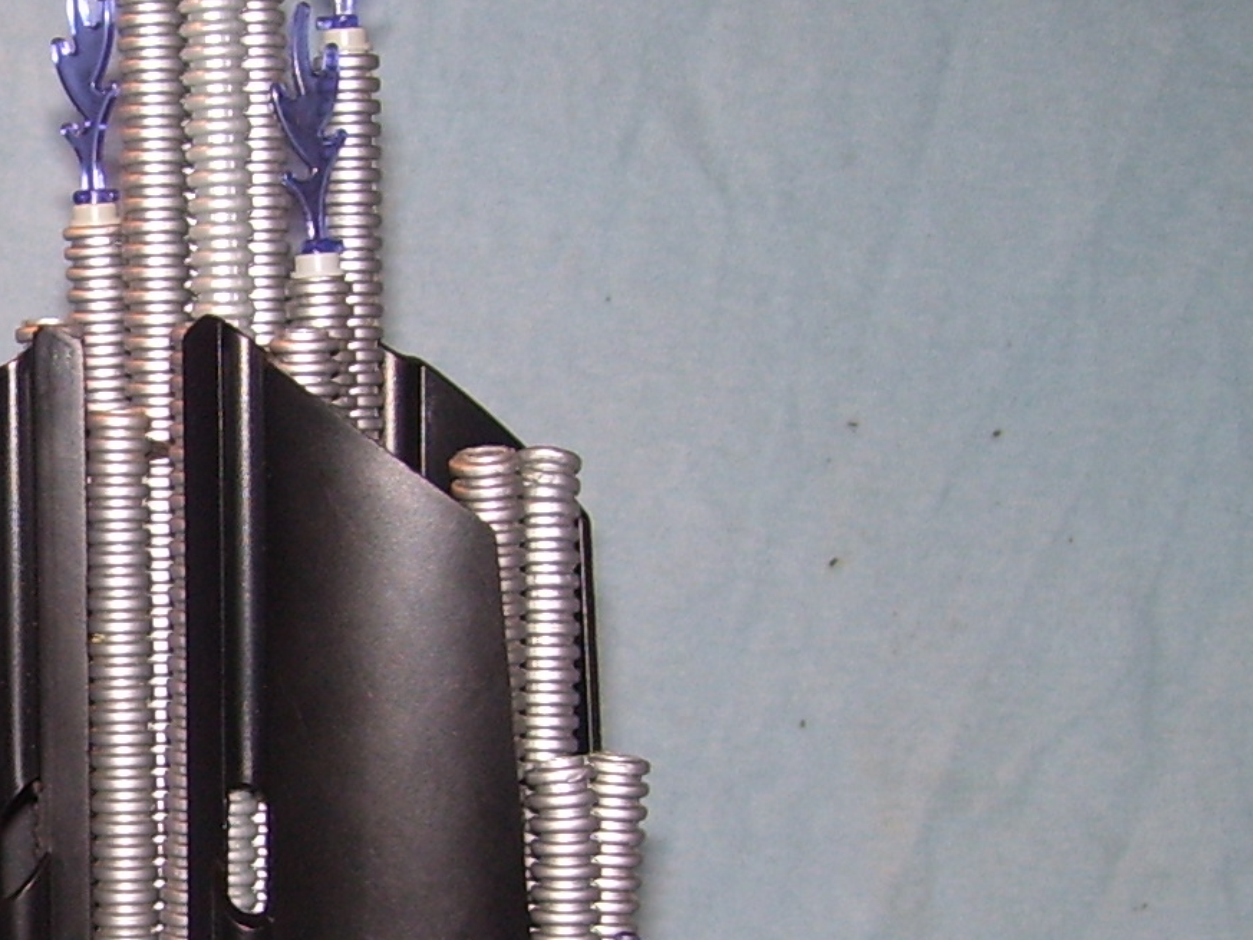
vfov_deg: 15.4
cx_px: -372
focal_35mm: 95
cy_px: 808
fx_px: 3439
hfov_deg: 19.1
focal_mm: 6
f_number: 2.7
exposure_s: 1/60
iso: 80
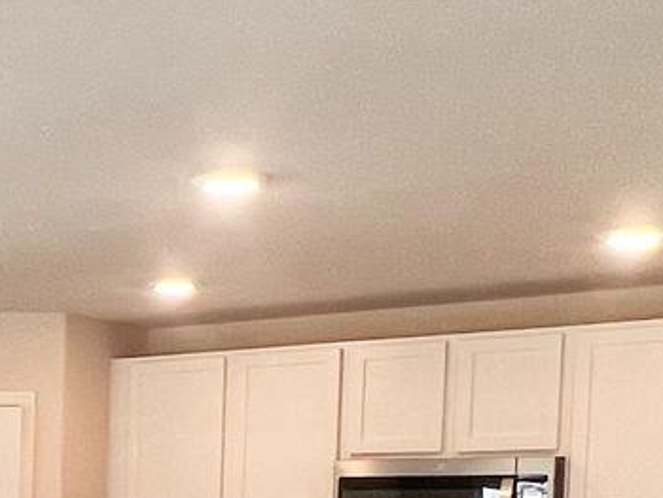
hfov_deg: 20.9
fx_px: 1457
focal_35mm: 76
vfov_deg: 18.3
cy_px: 614
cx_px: -385
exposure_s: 1/120
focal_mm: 1.57
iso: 80
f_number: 1.8
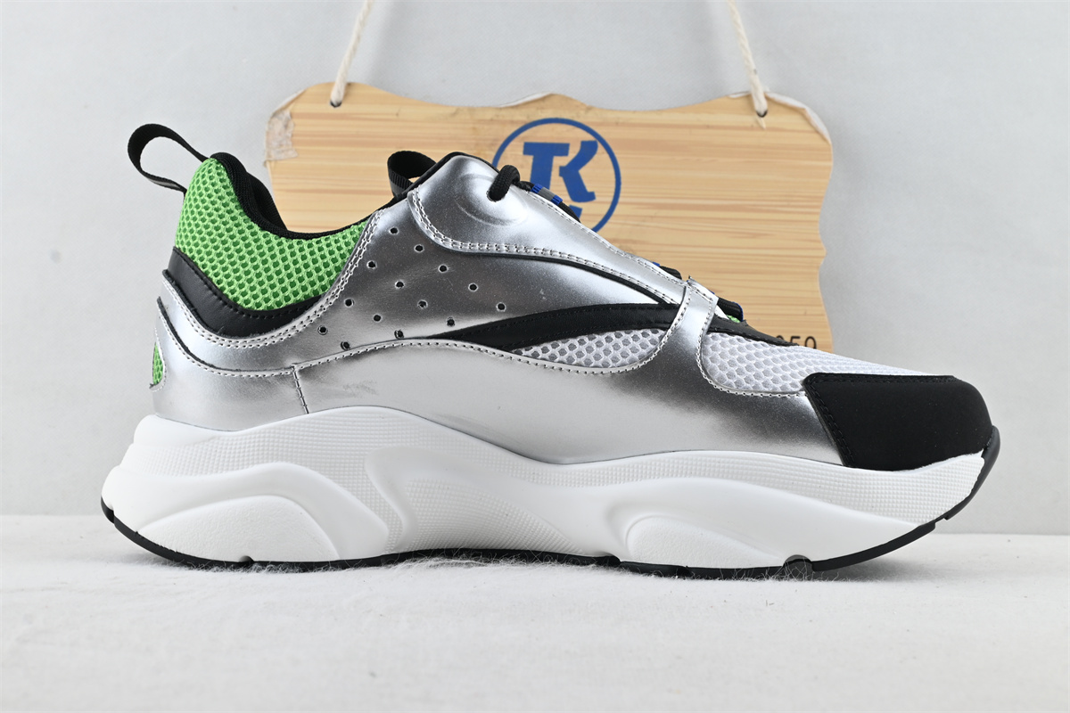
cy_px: 356
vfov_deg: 33.6
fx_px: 1181
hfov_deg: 48.7
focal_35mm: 40
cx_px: 535
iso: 100
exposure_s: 1/13
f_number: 10
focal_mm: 26.5
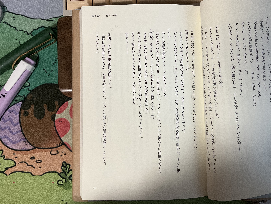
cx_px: 168
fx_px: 282
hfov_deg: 50.9
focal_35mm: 36
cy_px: 89
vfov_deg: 39.6
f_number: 1.8
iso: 125
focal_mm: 3
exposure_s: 1/60
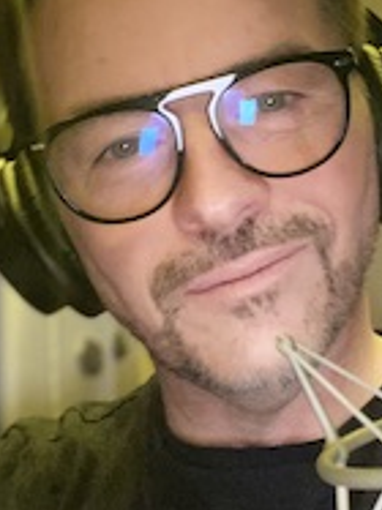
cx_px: 280
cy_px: 273
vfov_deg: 28.2
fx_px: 1016
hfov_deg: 21.1
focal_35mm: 69
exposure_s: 1/22
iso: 500
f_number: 2.2
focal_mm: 2.71
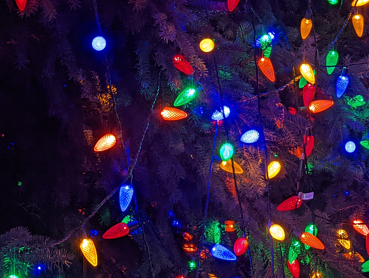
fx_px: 1932
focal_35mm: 181
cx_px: 212
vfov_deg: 8.2
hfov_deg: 10.9
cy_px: 138
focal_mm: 19
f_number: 3.5
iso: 470
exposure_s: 1/24
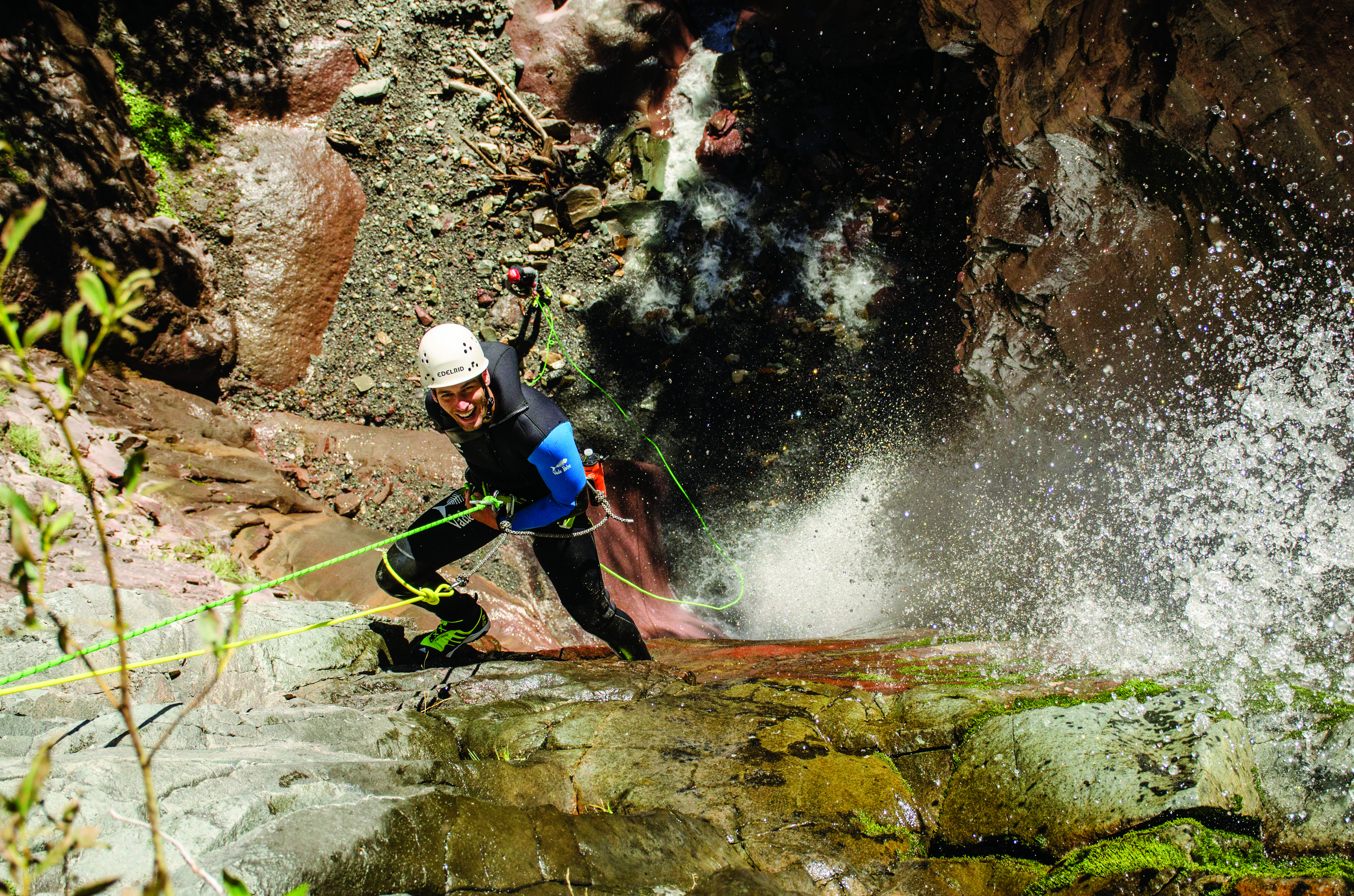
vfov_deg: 25.6
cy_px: 448
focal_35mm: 52
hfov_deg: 37.9
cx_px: 677
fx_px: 1970
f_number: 5.6
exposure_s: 1/2000
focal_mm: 35
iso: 400
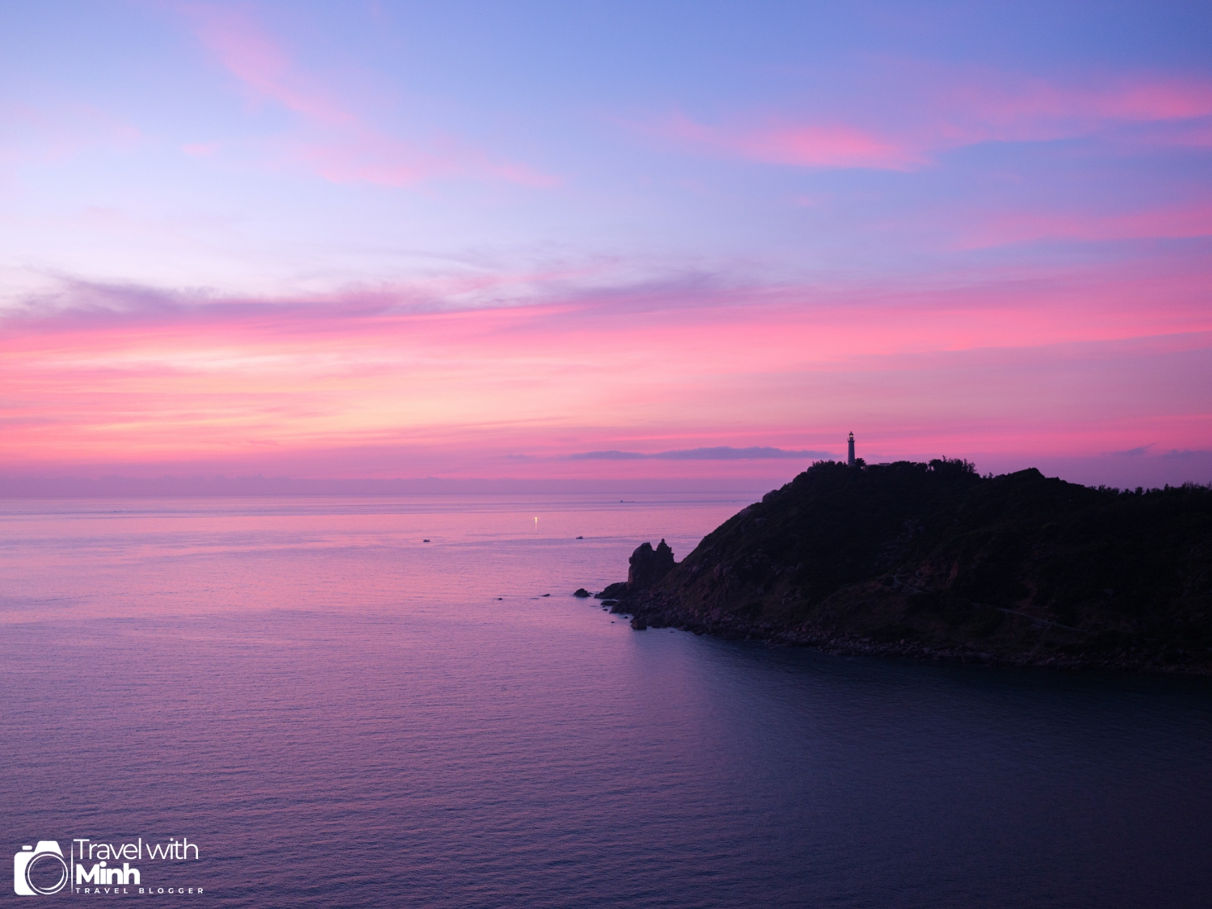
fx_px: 1260
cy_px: 454
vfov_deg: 39.7
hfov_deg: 51.4
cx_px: 606
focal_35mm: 36
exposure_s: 1/60
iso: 1600
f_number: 2.8
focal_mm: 45
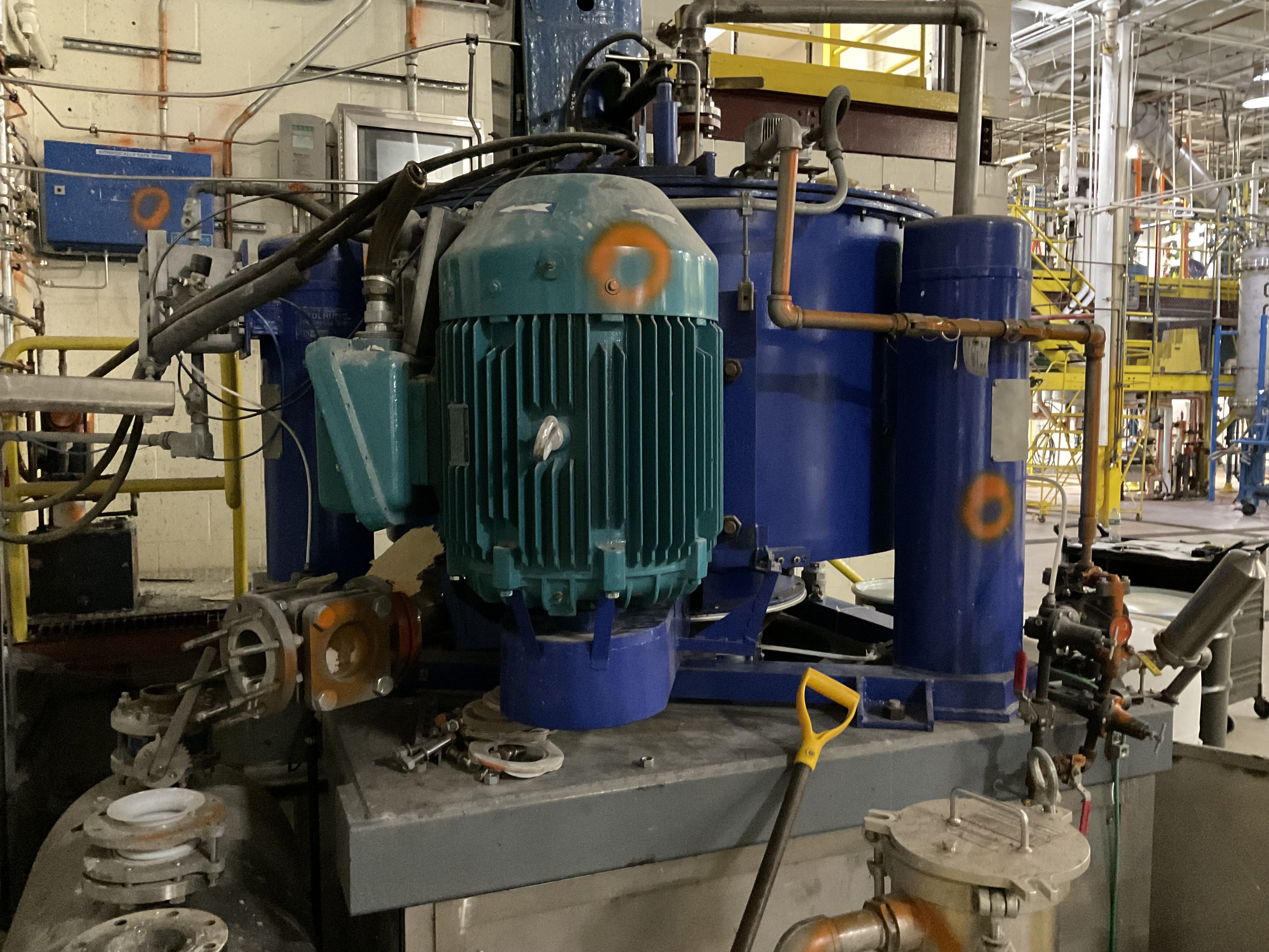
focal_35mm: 29
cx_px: 634
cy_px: 476
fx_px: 1063
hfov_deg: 61.7
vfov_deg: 48.2
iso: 500
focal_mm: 3
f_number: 1.8
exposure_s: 1/20
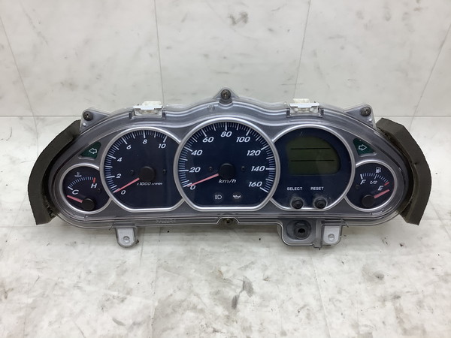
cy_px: 169
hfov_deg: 58.4
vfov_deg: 45.4
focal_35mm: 31
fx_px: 404
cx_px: 226
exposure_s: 1/120
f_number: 2.4
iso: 100
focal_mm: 3.3
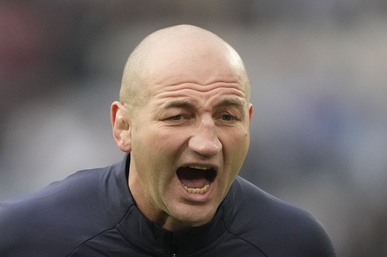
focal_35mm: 600
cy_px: 128
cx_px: 194
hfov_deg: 3.4
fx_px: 6446
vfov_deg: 2.3
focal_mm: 600
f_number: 4
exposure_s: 1/2500
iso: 4000
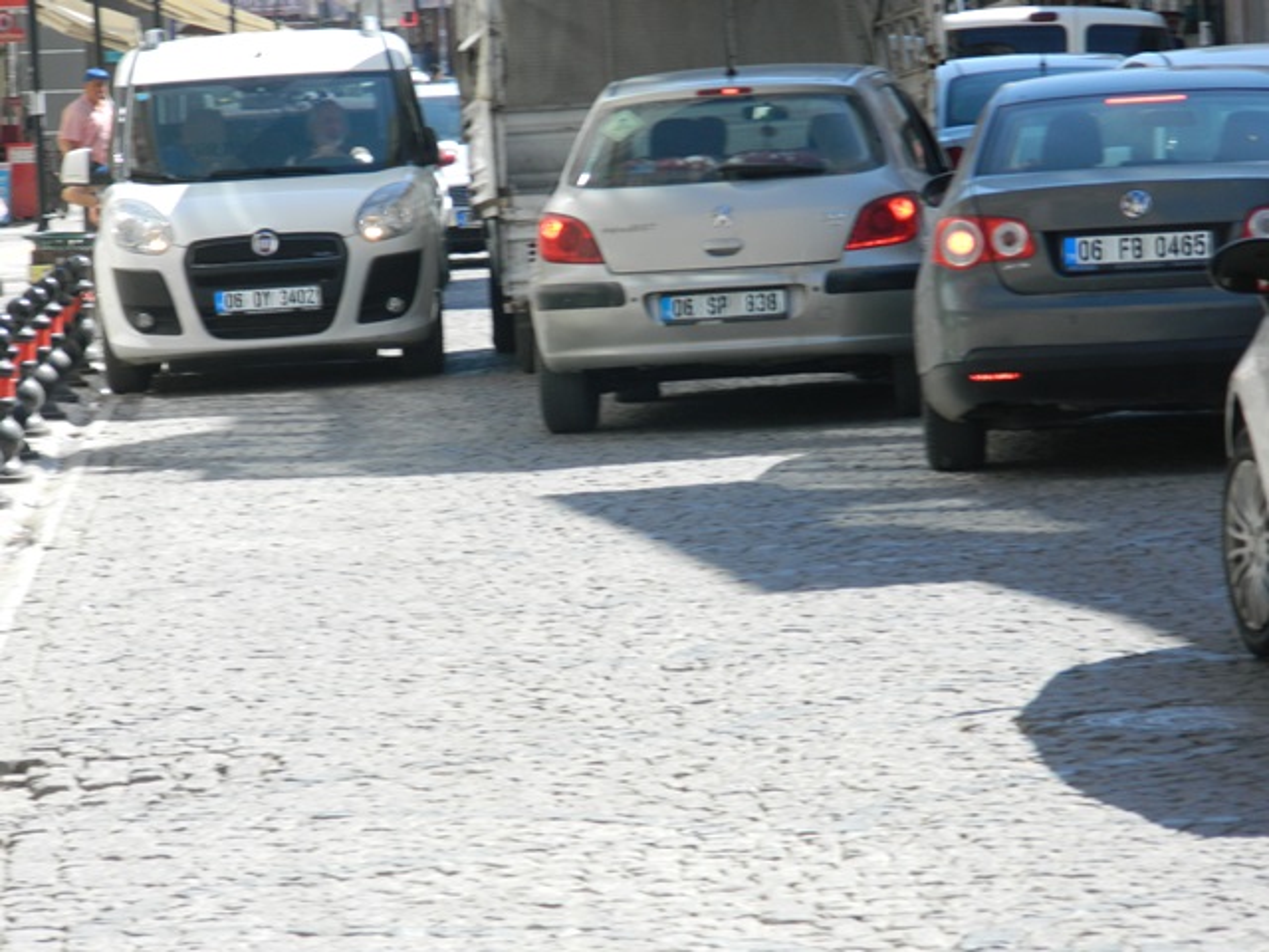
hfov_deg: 9.0
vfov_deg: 6.7
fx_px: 8102
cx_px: 634
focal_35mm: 221
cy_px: 476
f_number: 5.4
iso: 110
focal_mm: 39.7
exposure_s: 1/250
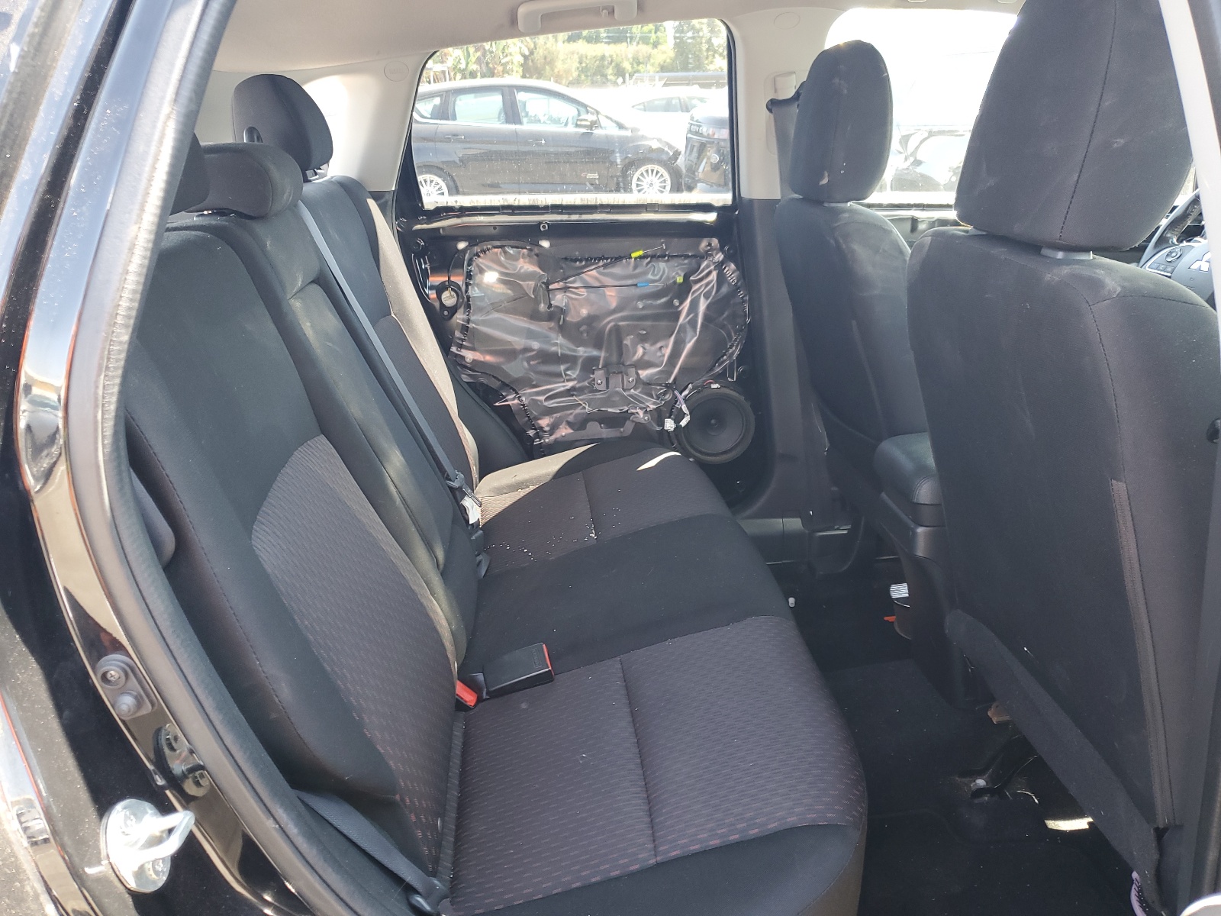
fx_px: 917
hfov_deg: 67.3
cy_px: 458
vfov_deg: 53.1
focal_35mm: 26
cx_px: 610
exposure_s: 1/60.2
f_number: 1.5
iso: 61
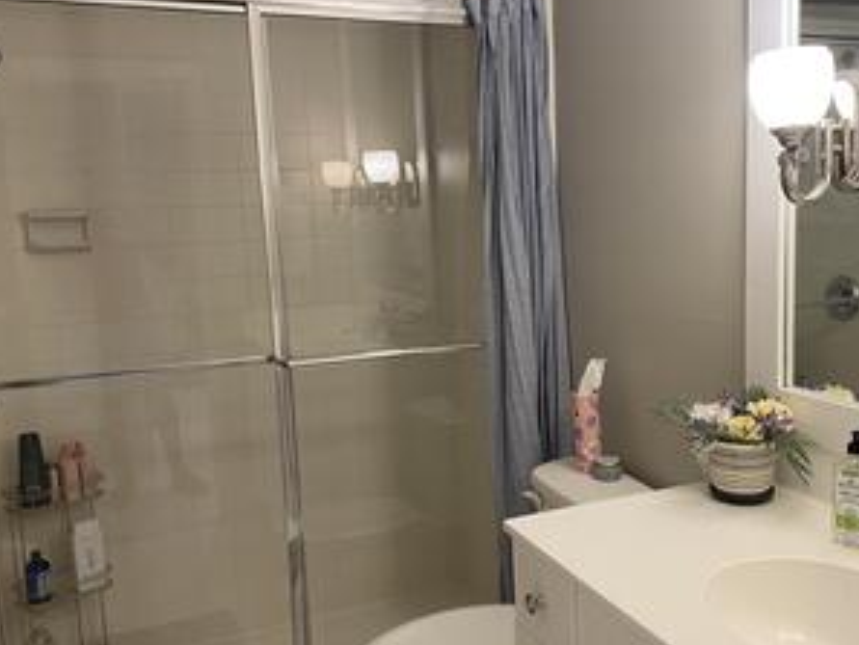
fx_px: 869
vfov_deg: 40.7
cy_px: 341
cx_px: 515
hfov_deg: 52.3
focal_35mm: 35
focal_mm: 4.25
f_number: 1.8
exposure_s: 1/60
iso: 125
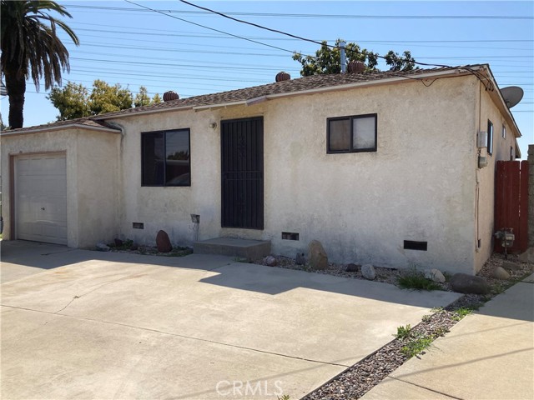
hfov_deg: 63.4
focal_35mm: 28
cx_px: 267
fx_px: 432
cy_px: 200
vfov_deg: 49.7
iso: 20
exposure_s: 1/2433
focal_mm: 3.99
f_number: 1.8
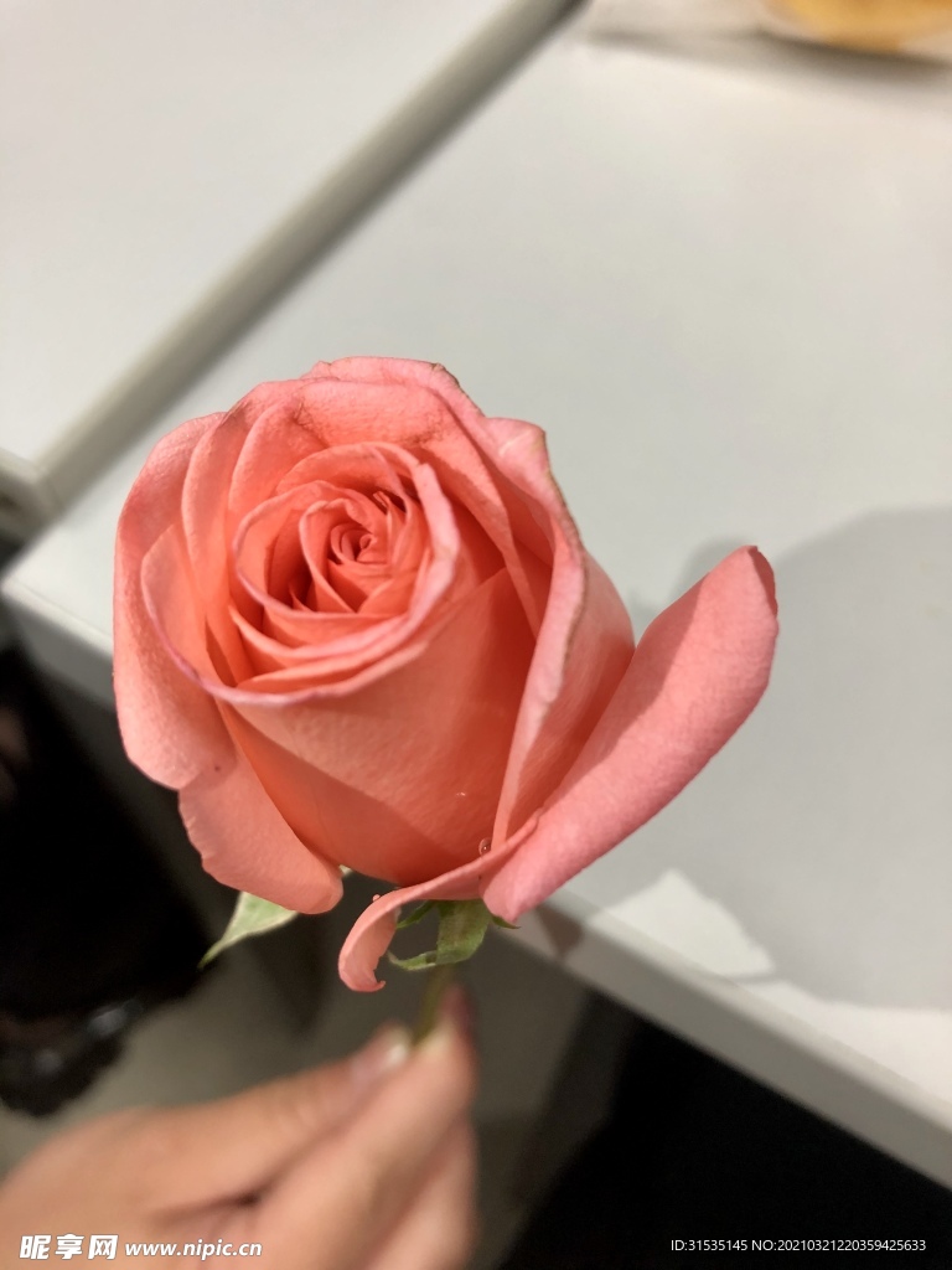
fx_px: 1027
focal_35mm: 28
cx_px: 476
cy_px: 635
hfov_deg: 49.7
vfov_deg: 63.4
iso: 40
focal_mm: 3.99
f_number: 1.8
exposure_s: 1/20
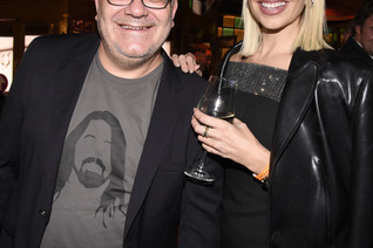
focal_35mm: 34
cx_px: 188
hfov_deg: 55.8
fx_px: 352
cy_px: 76
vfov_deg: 38.3
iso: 2500
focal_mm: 24
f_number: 6.3
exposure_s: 1/60
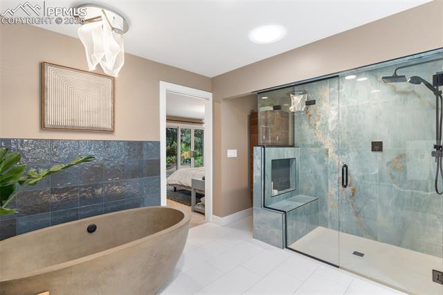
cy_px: 148
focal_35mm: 17
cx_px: 222
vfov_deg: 70.4
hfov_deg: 93.3
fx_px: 209
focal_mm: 17
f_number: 8
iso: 400
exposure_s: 1/2
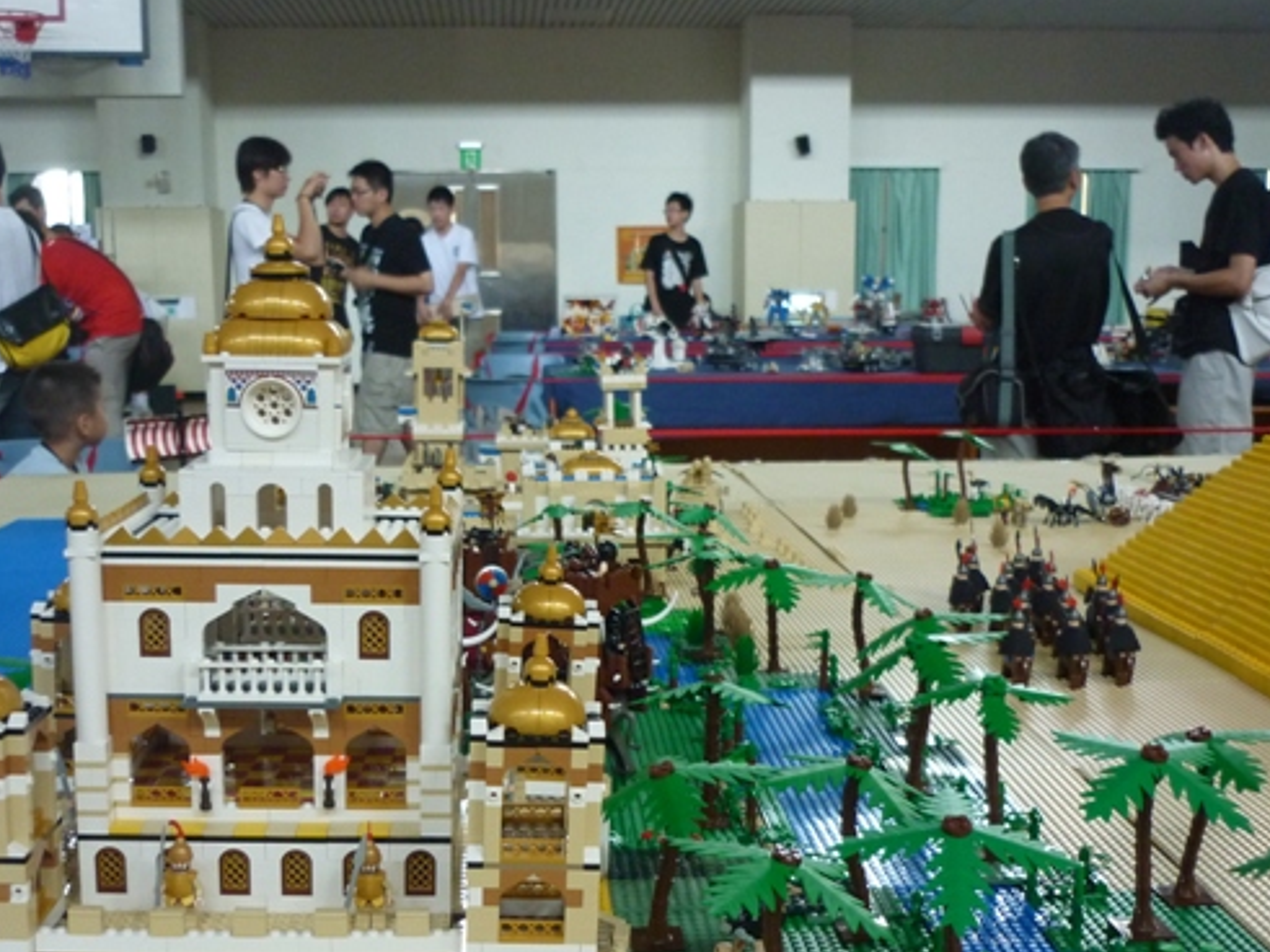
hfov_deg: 43.8
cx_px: 590
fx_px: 1577
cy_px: 611
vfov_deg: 33.4
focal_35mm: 43
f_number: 2.8
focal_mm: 5.5
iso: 320
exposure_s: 1/30
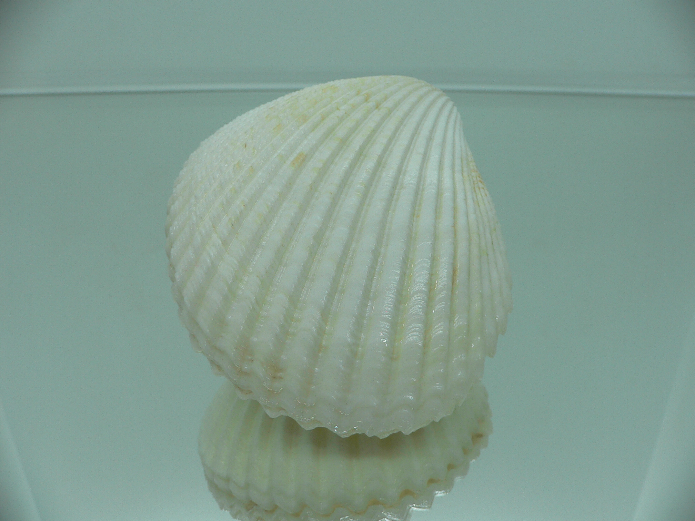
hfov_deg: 52.6
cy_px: 260
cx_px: 348
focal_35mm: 35
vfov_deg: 40.7
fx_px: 703
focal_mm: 4.6
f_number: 2.8
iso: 80
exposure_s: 1/80
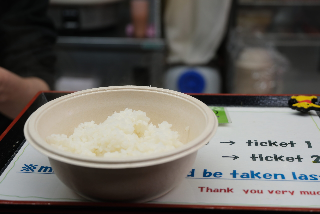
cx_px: 160
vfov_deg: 25.5
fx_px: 471
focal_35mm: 53
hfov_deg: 37.5
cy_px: 107
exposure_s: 1/105
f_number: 3.9
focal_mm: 35.3
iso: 320
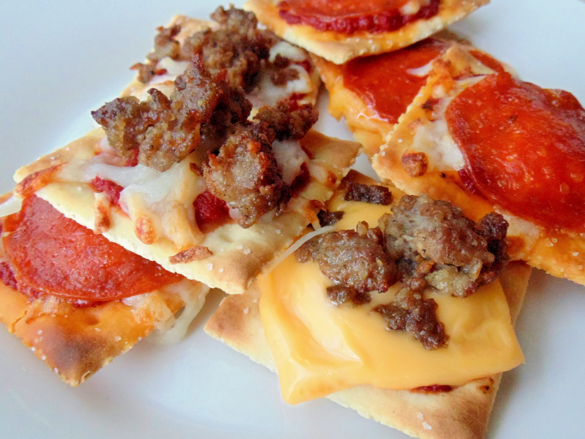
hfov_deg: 76.4
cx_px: 292
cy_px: 220
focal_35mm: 22
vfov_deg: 61.1
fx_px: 372
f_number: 3.1
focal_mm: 4
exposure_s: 1/25
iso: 400
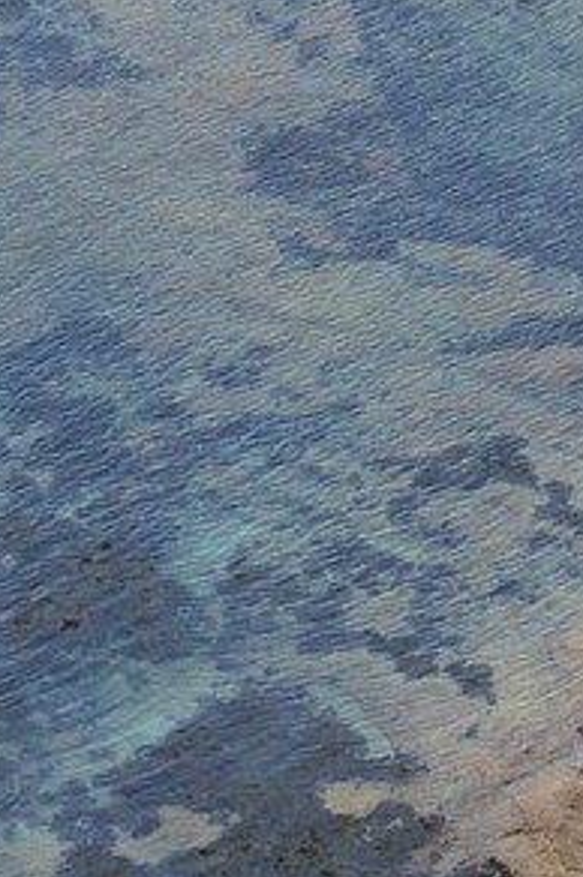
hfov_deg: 1.9
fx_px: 17335
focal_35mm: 712
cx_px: 1530
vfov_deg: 2.9
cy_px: -342
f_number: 8
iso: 800
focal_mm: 130
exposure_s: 1/800
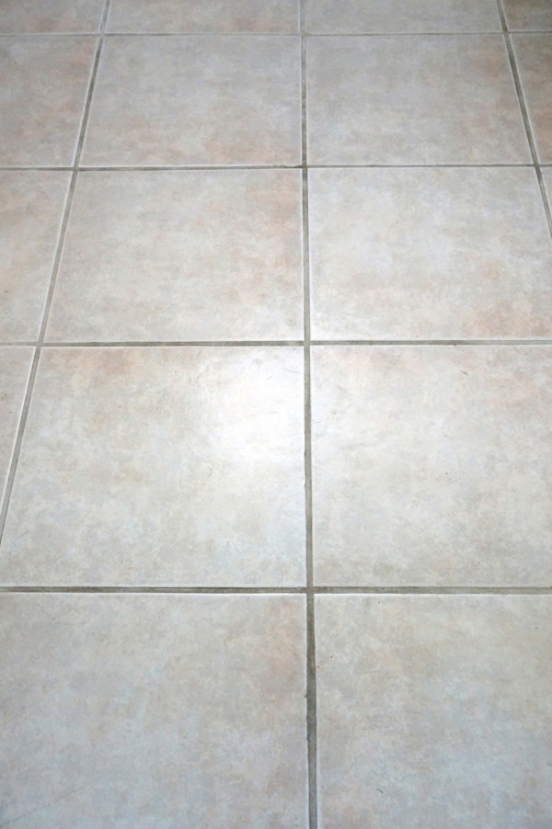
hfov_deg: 33.0
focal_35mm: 40
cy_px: 414
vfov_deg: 48.0
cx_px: 276
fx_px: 933
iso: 3200
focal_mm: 27
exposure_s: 1/50
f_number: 7.1
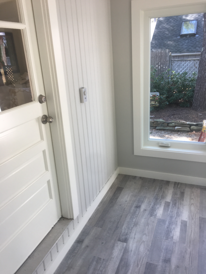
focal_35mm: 29
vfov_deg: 61.7
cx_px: 103
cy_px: 137
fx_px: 230
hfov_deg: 48.2
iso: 32
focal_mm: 4.15
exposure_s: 1/60
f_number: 2.2
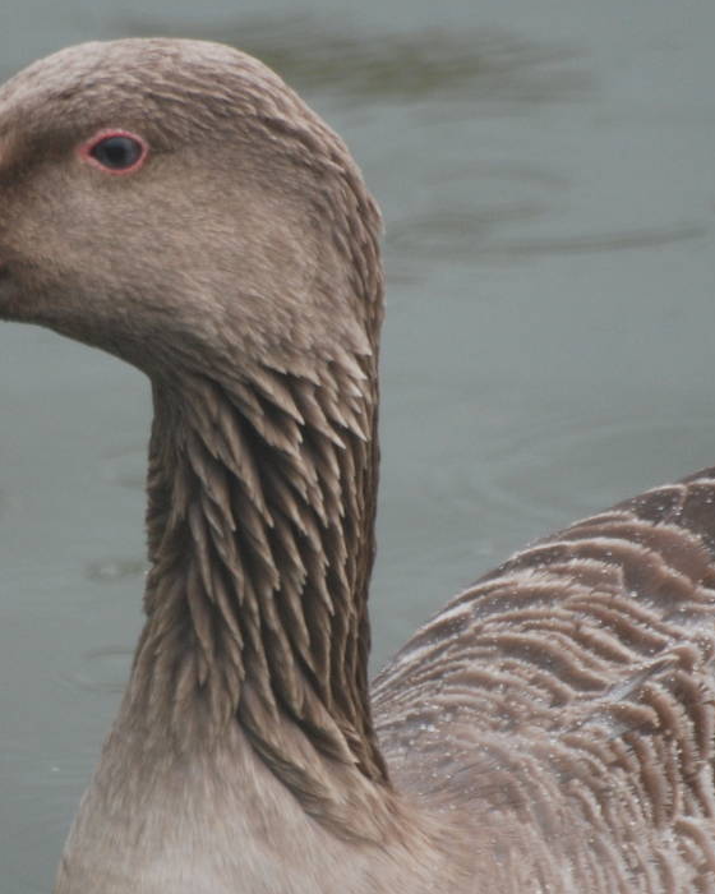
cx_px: 264
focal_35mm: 967
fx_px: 25579
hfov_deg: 1.6
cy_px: 496
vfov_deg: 2.0
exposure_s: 1/320
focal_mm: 300
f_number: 5.6
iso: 400
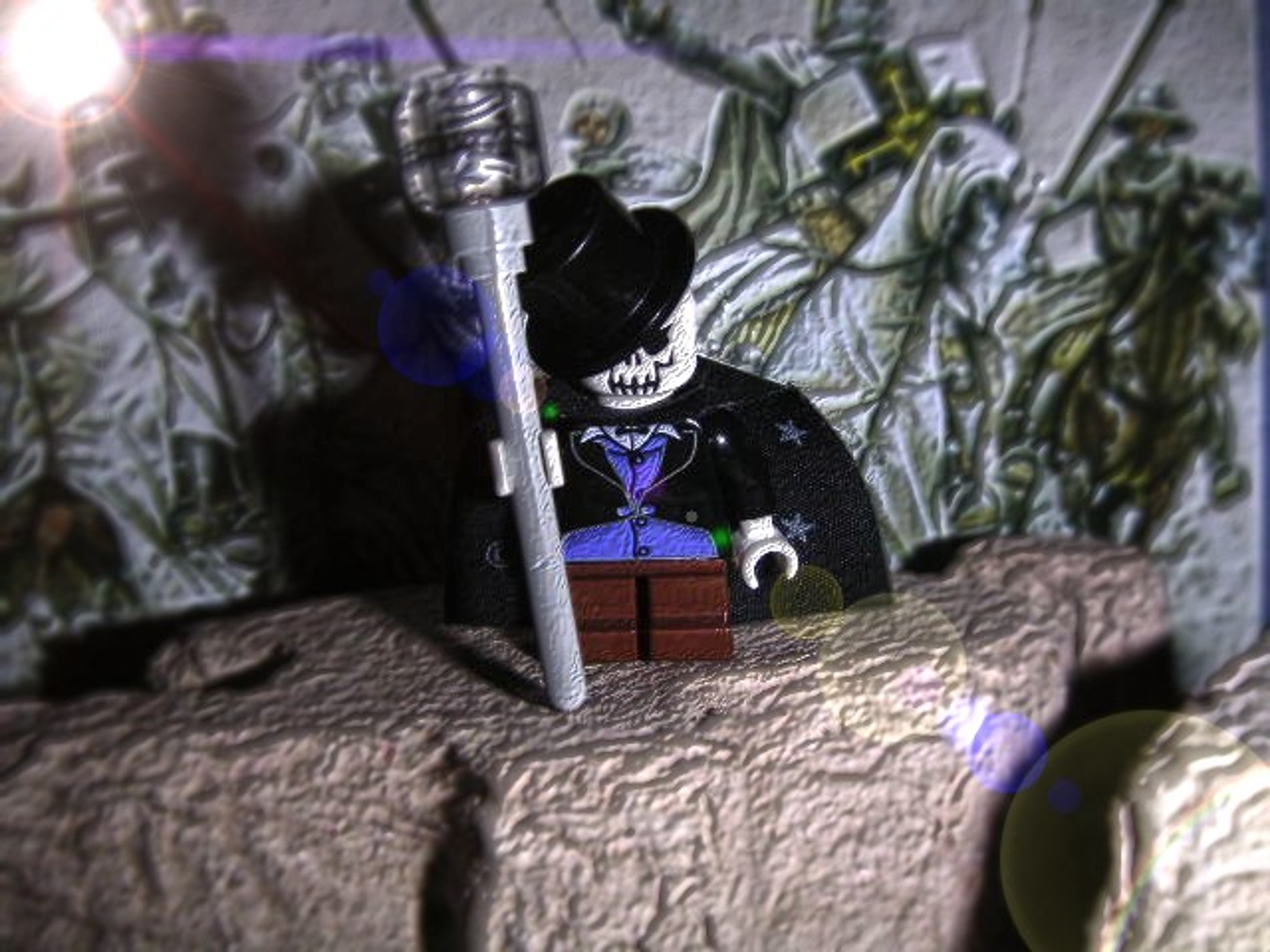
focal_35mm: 38
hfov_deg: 49.0
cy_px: 476
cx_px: 635
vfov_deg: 37.7
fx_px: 1394
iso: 160
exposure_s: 1/45
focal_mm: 6
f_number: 6.7
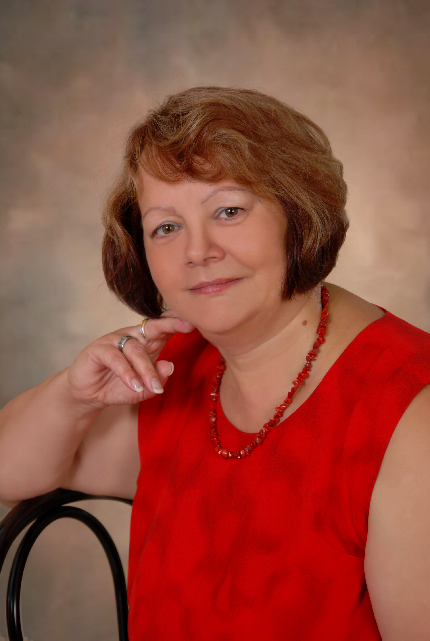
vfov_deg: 19.4
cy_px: 320
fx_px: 1872
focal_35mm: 105
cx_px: 215
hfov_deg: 13.1
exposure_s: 1/125
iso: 100
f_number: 6.3
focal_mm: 70
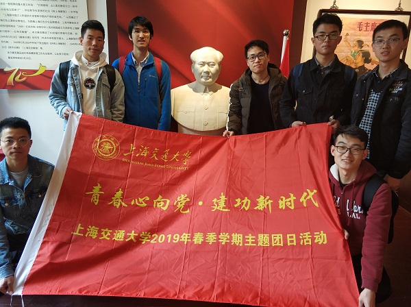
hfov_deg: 65.4
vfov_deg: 51.2
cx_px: 206
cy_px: 154
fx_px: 320
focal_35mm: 27
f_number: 1.8
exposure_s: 1/17
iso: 488
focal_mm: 3.82
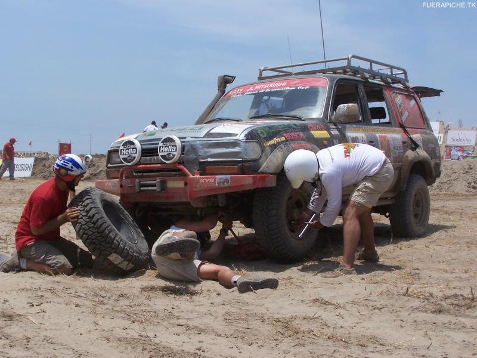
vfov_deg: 26.1
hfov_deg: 34.3
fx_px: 772
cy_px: 179
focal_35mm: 56
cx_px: 238
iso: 80
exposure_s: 1/1000
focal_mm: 9.3
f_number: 4.5
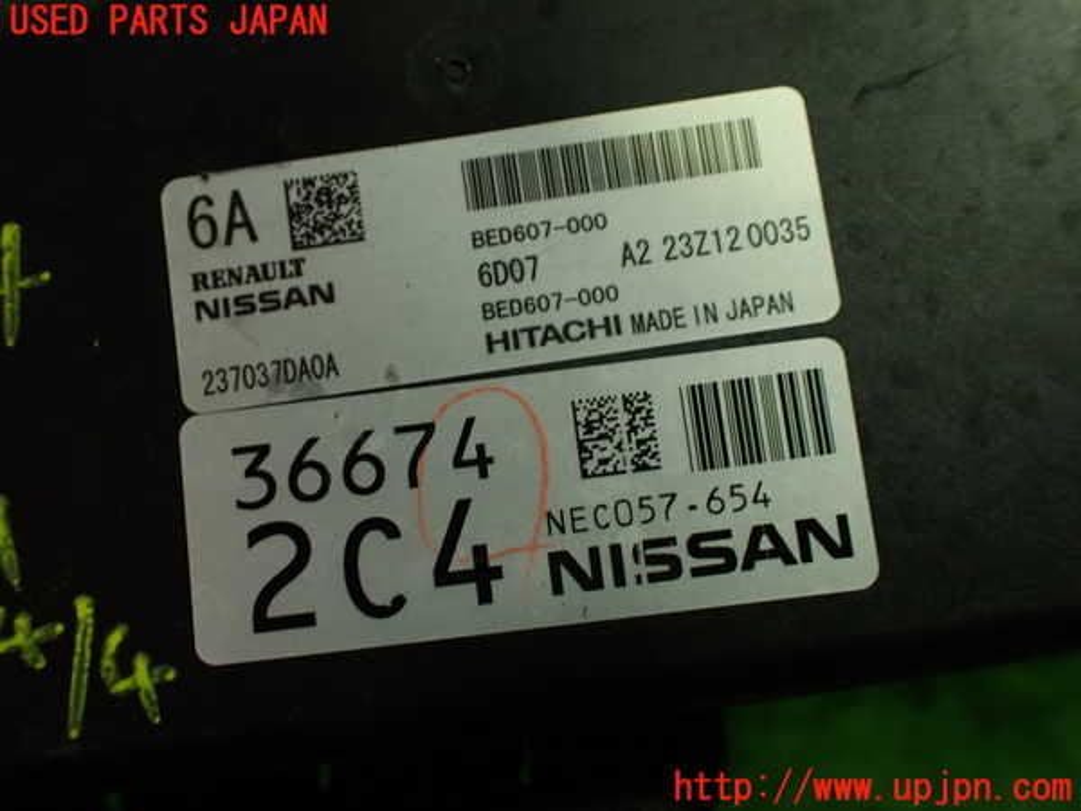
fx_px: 937
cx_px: 540
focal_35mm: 30
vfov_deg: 46.8
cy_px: 406
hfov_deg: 60.0
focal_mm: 5.4
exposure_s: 1/125
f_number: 2.3
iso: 250
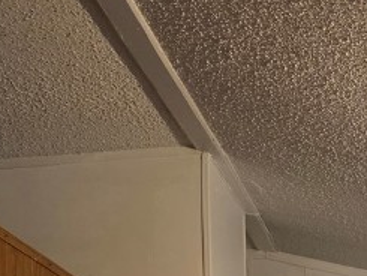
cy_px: 561
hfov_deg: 16.9
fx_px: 1018
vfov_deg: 13.2
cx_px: 661
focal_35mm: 96
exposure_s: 1/120
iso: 640
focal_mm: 6.3
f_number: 1.7
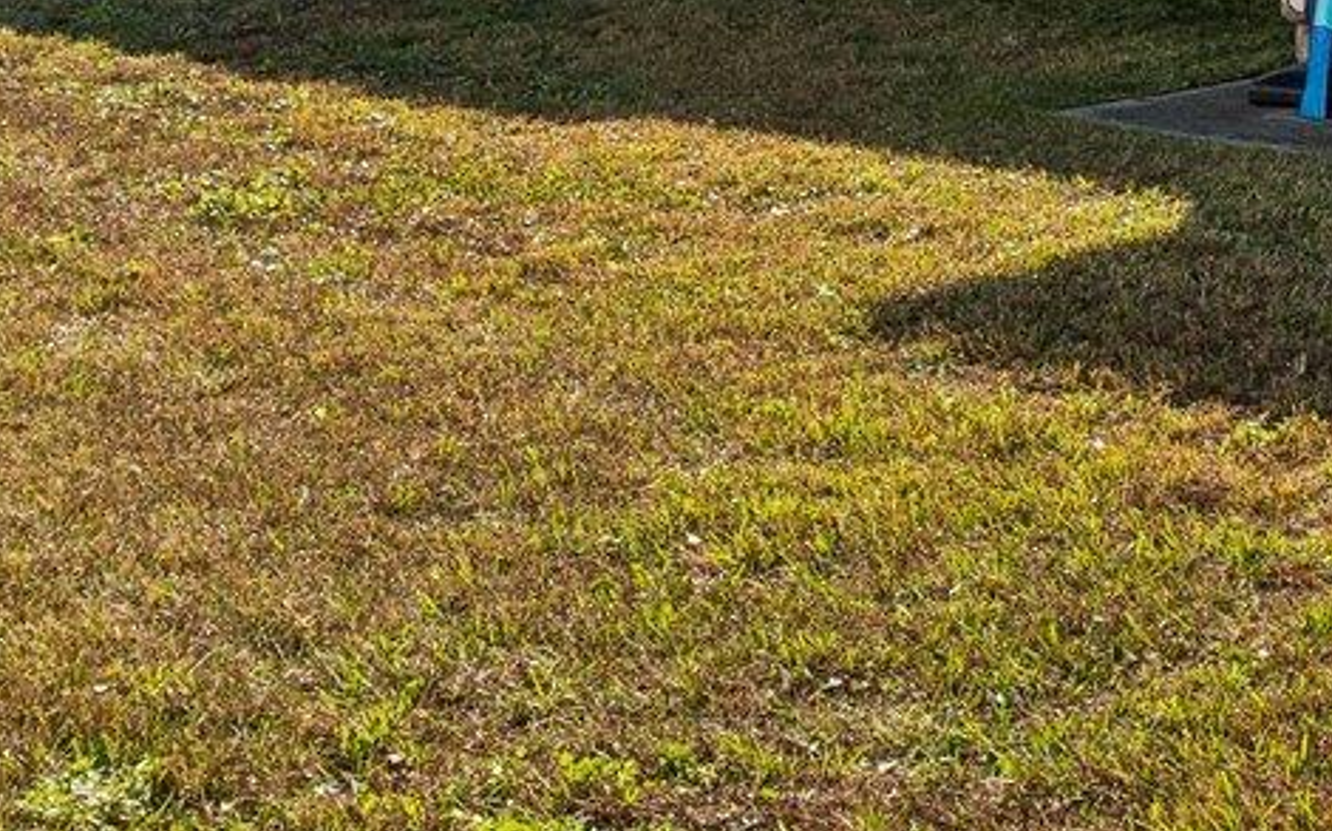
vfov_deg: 15.3
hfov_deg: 25.7
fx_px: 2902
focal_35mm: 80
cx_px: 898
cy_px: -336
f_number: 8
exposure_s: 1/1000
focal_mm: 12
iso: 400
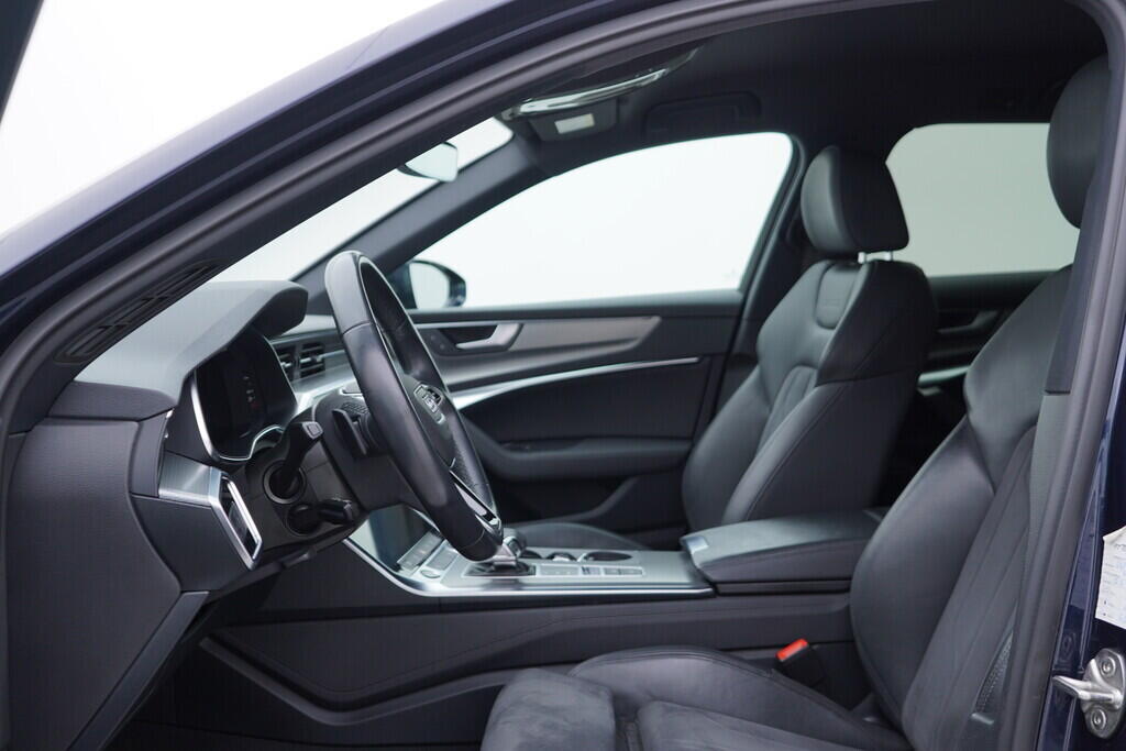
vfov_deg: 36.9
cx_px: 563
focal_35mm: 36
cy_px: 376
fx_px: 1126
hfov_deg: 53.1
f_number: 3.2
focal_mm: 24
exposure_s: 1/50
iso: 125
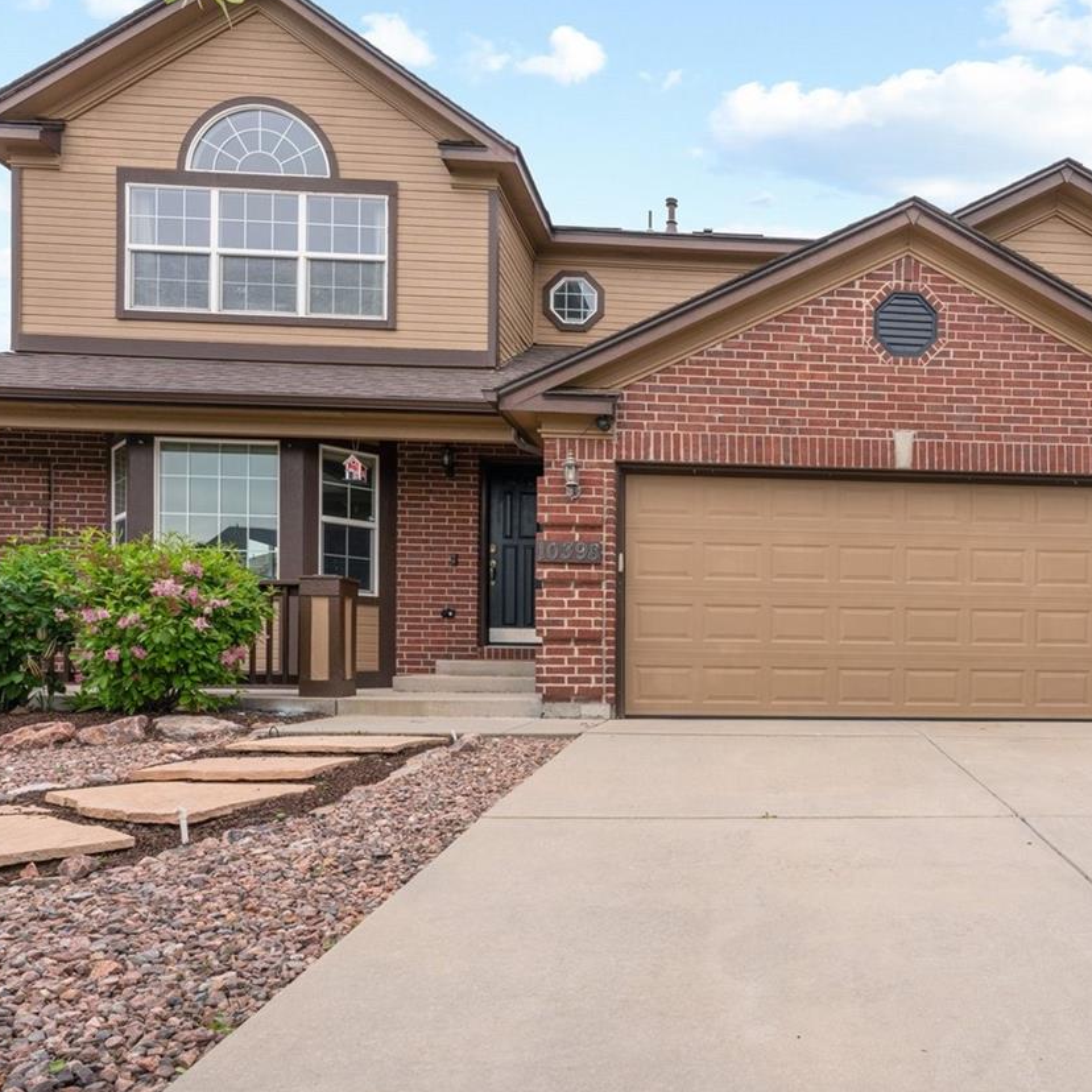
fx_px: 821
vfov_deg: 67.2
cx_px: 808
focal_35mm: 23
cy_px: 582
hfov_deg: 63.6
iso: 100
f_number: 9
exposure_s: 1/200
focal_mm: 14
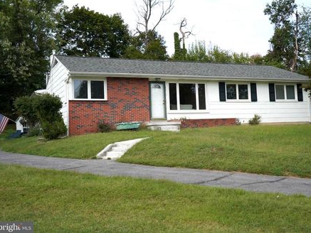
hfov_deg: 42.9
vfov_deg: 32.9
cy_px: 115
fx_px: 395
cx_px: 173
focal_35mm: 44
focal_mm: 40
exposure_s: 1/320
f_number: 4.5
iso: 100
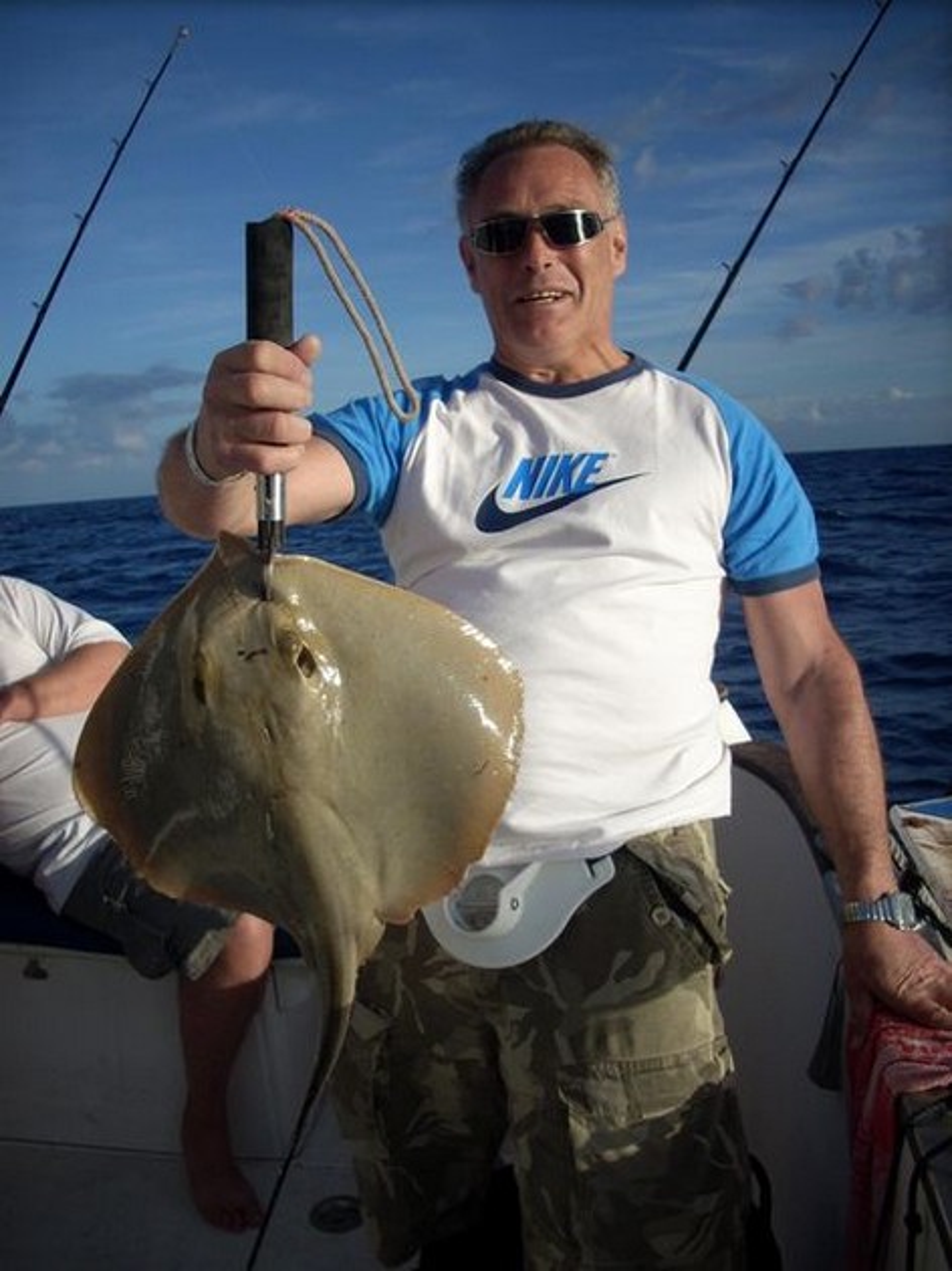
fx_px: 1358
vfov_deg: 50.2
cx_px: 476
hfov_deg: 38.6
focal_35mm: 37
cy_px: 636
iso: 64
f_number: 5.6
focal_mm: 6.2
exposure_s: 1/354
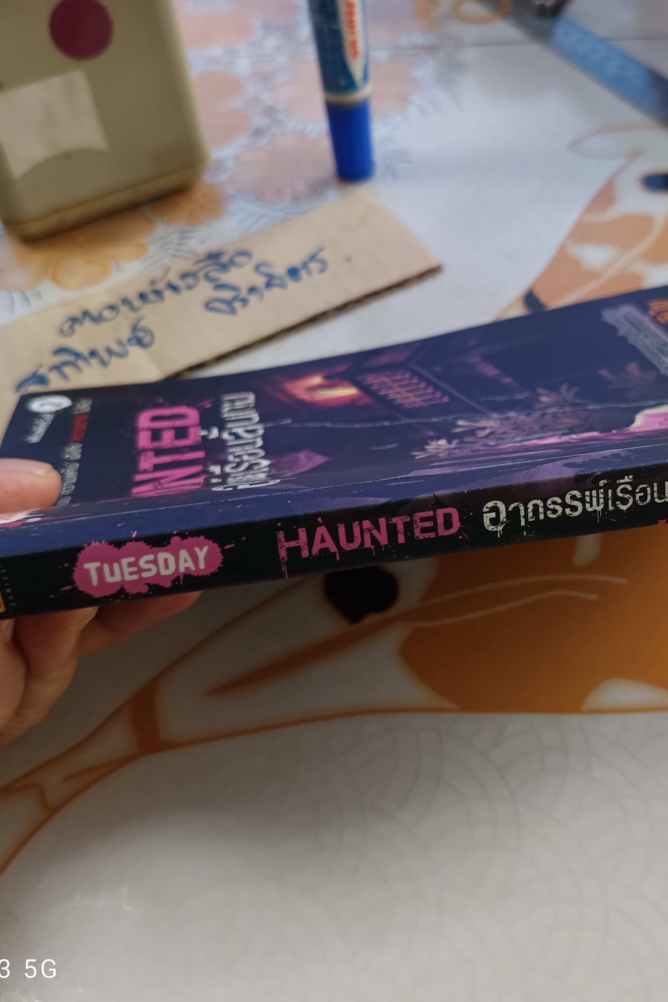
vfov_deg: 55.8
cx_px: 433
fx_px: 946
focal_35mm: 34
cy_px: 509
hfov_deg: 38.5
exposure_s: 1/50
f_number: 1.7
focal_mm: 5.31
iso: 296
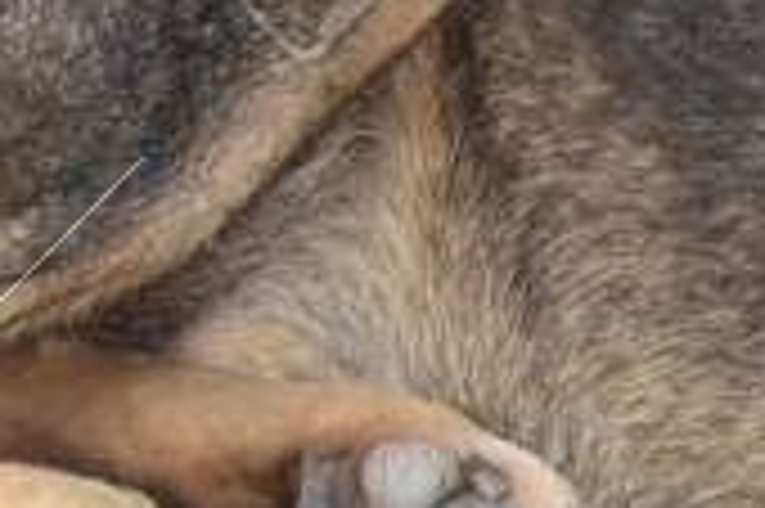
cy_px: -409
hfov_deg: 3.9
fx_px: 11209
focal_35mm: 528
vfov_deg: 2.6
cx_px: 1336
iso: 125
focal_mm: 46
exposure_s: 1/125
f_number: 5.6
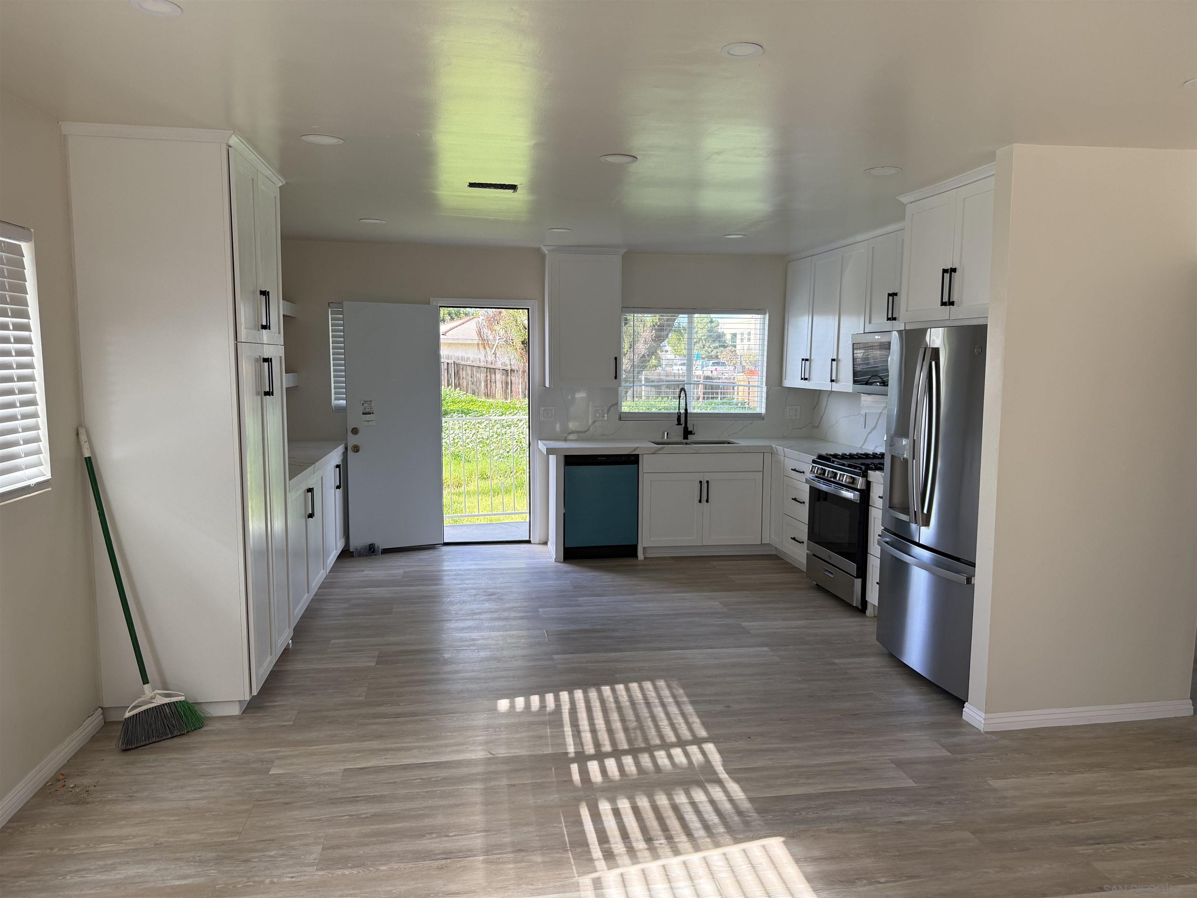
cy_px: 449
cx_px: 598
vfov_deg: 56.8
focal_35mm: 24
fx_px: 830
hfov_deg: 71.6
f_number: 1.78
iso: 100
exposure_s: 1/342
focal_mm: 6.76
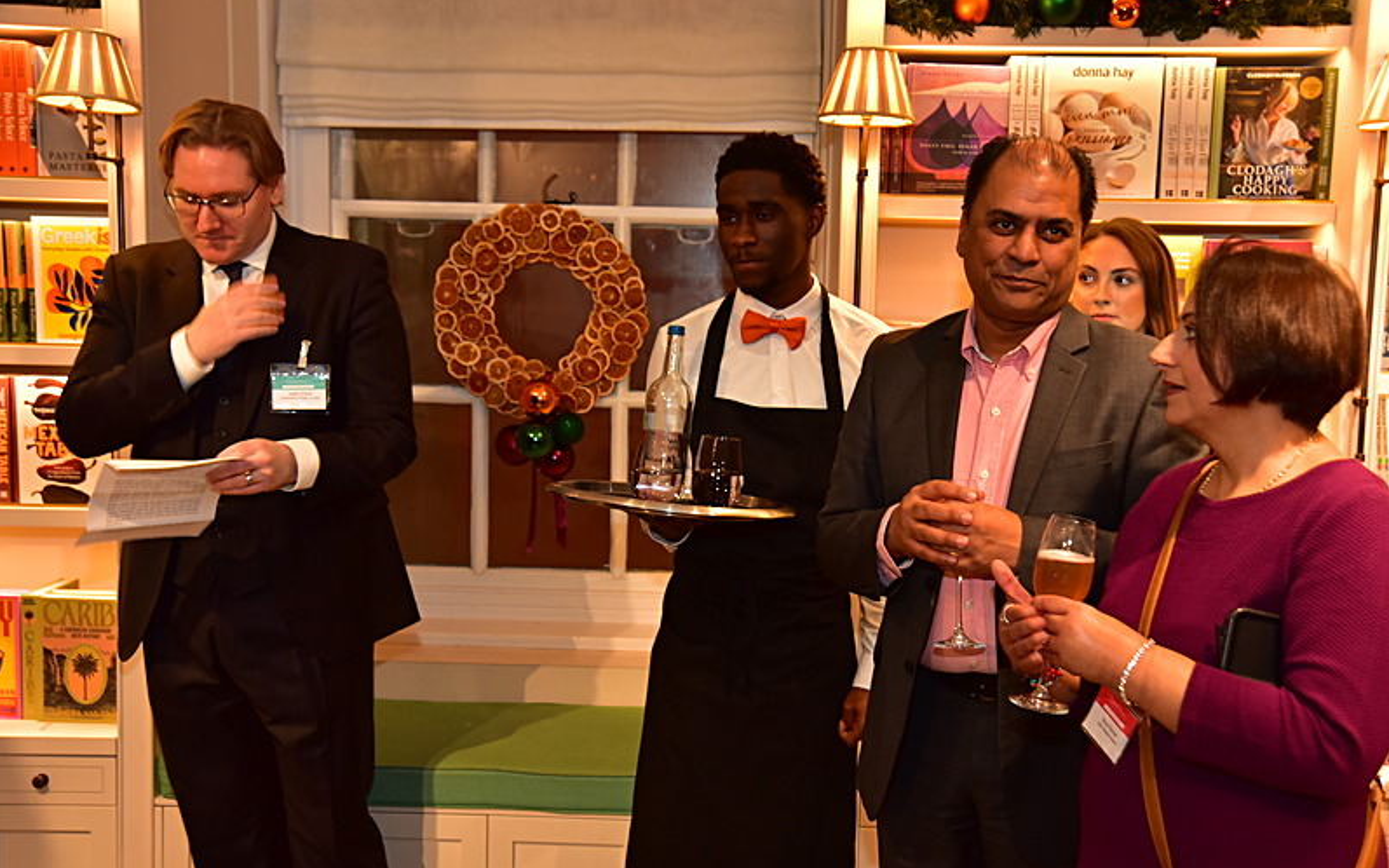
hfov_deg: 43.5
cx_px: 694
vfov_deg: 28.0
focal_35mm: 46
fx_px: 1741
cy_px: 459
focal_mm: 45
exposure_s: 1/50
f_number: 5
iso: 1600
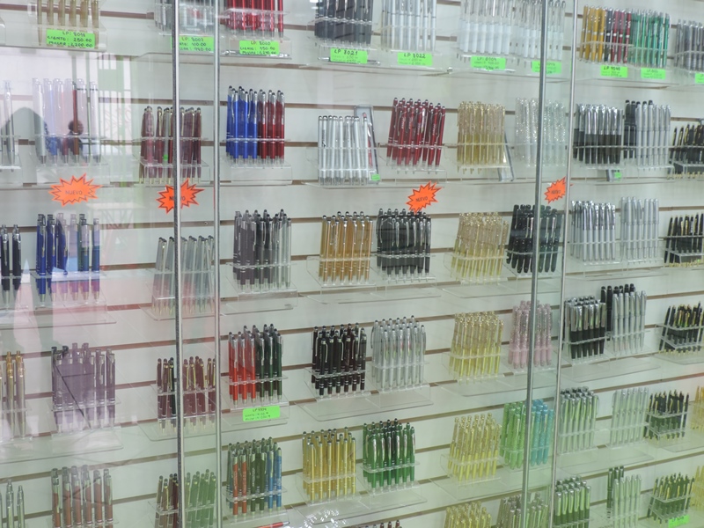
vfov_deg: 33.6
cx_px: 352
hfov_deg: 43.9
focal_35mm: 43
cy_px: 264
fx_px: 875
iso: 220
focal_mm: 7.6
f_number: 3.4
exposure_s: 1/50
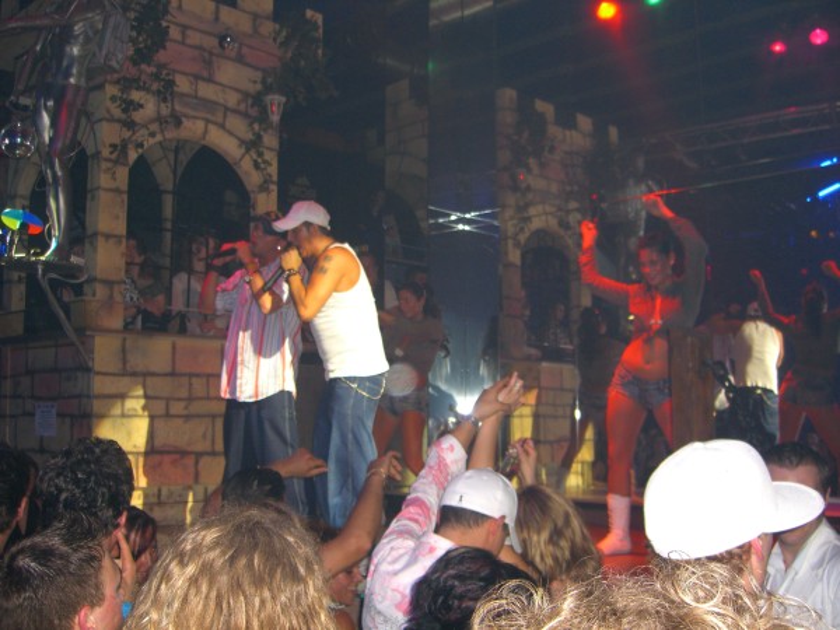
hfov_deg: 49.0
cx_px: 420
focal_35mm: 38
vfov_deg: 37.7
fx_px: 922
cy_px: 315
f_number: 2.8
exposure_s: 1/60
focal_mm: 7.9
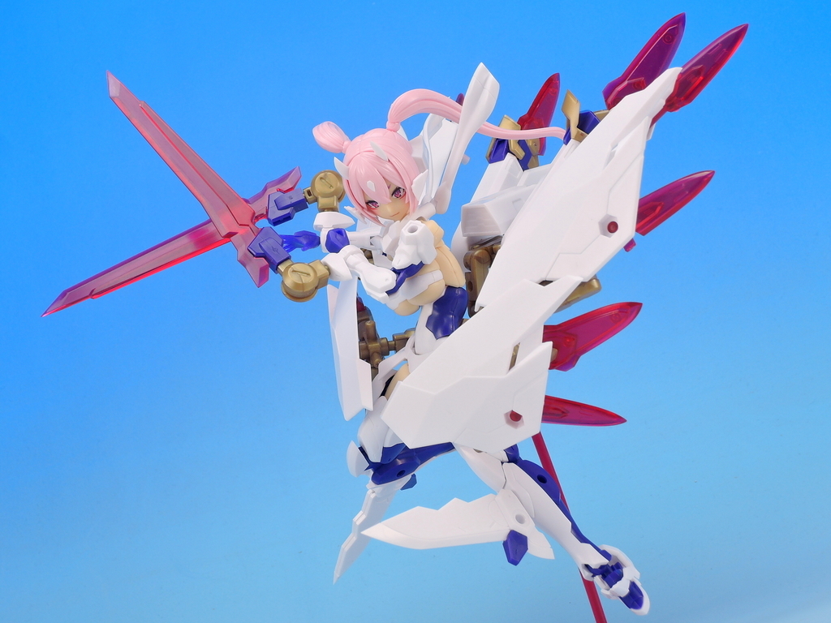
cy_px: 312
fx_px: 1800
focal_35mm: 75
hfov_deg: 26.0
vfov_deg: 19.6
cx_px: 416
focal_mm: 16
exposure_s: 1/4
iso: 80
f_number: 6.5
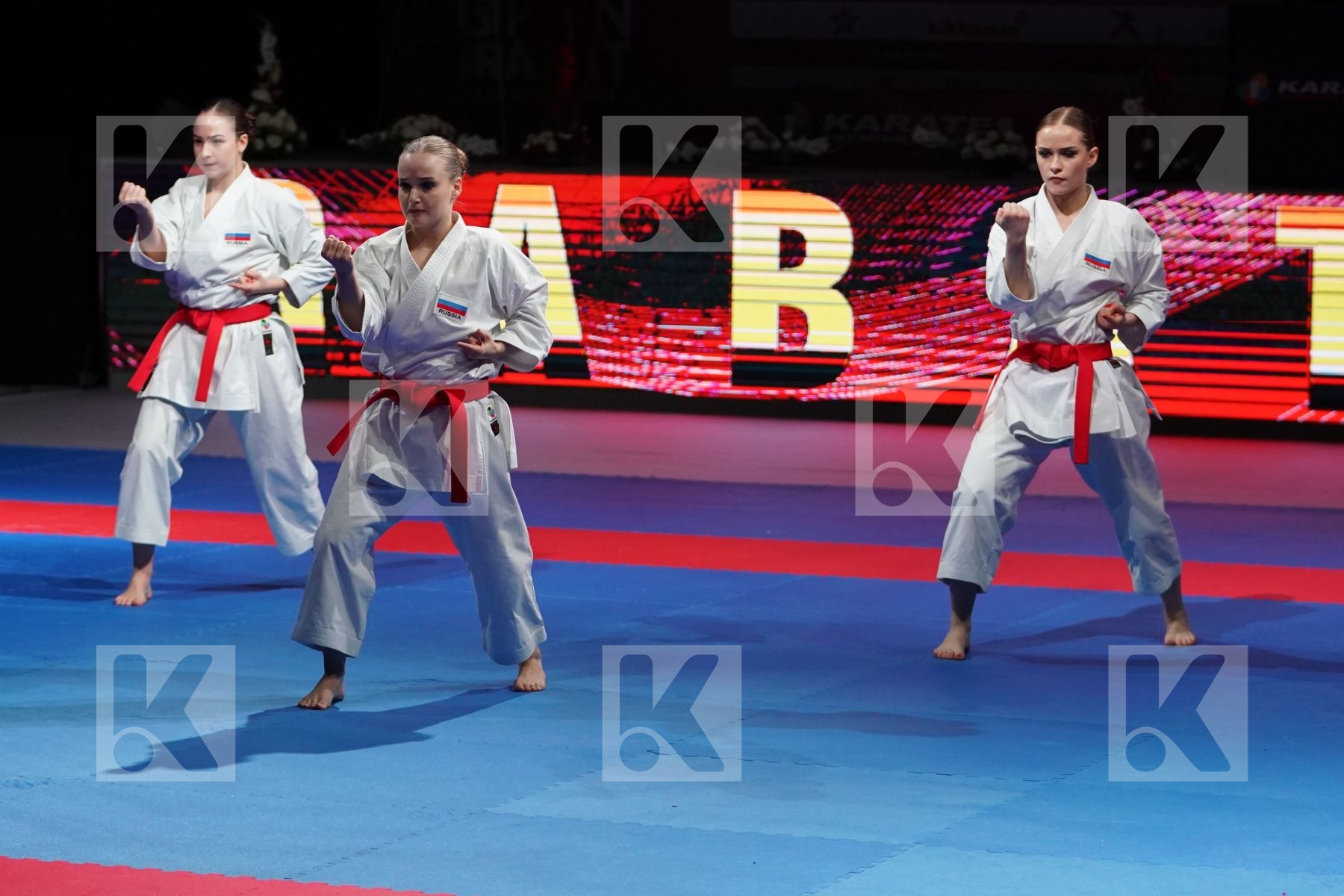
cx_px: 672
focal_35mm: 124
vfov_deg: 11.1
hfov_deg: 16.5
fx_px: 4629
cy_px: 448
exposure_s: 1/1000
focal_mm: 83
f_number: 2.8
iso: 2500
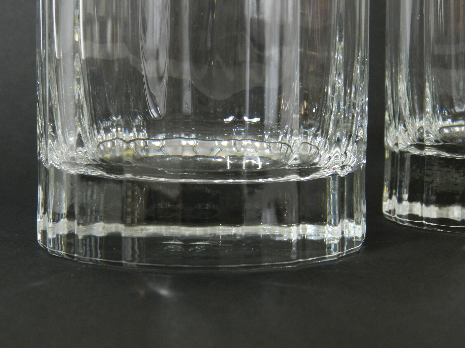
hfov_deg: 32.2
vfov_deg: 24.4
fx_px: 806
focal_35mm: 60
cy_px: 174
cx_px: 232
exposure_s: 1/15
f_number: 4.6
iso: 400
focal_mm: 10.7
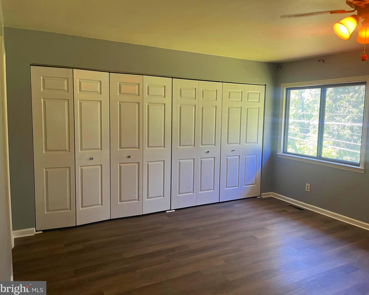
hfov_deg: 62.1
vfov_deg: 51.5
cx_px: 200
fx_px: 306
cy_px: 145
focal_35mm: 28
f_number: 1.6
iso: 100
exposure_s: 1/60
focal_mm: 5.1
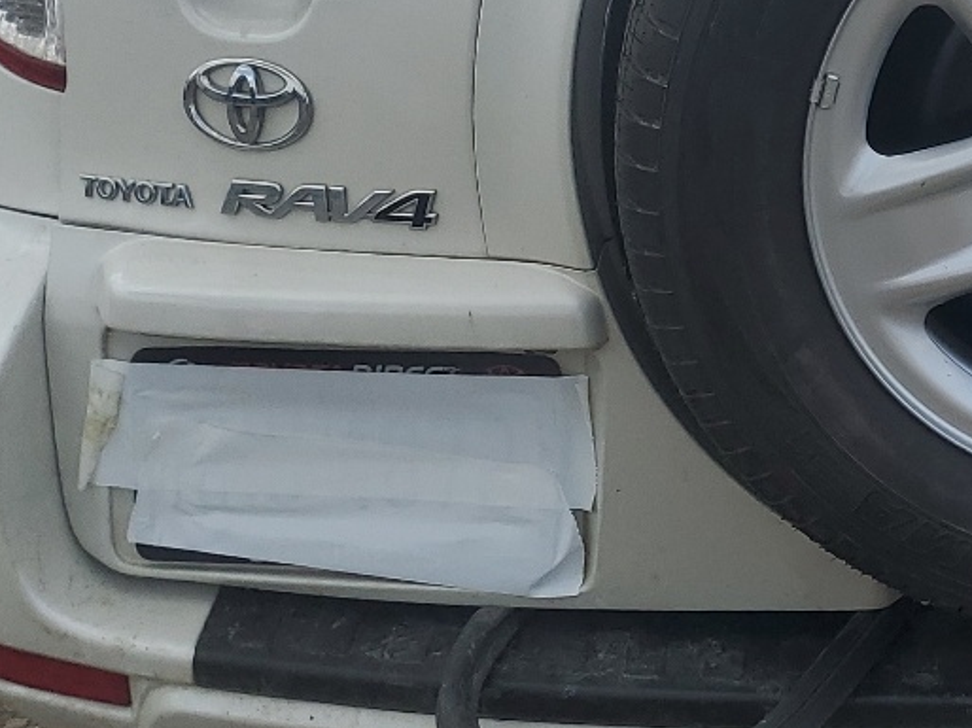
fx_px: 2273
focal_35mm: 81
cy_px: -57
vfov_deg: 17.6
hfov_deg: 23.0
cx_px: 1014
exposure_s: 1/3333
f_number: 1.5
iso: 50
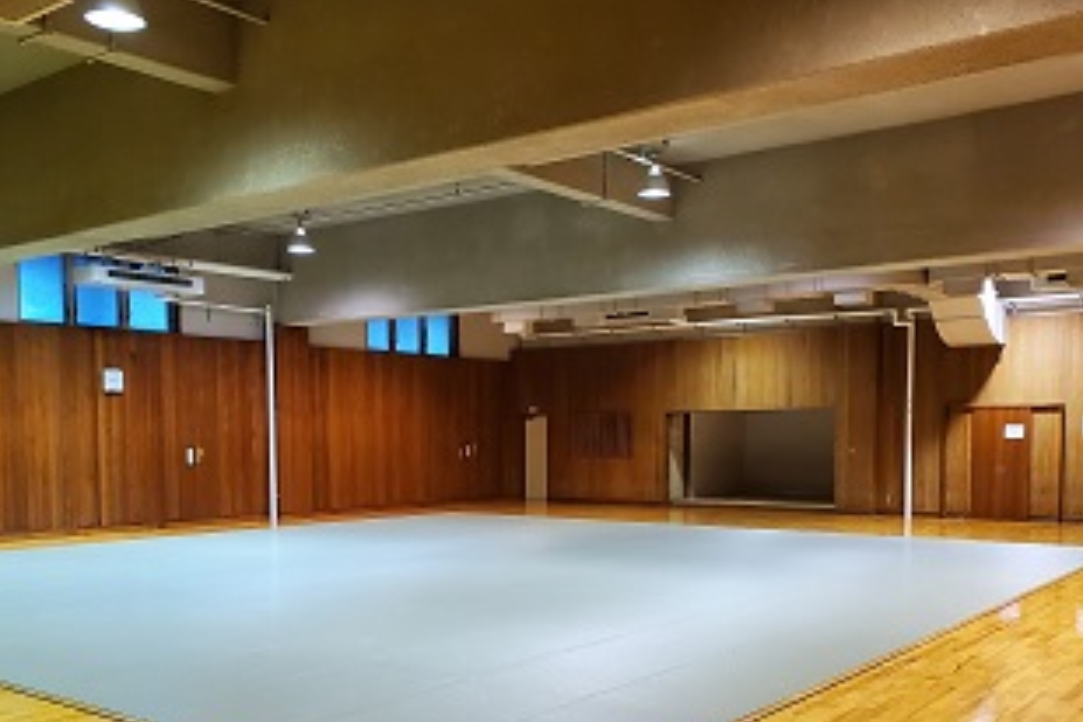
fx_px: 1053
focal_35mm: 35
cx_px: 522
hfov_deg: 54.4
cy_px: 501
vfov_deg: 37.3
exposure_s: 1/50
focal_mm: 4.3
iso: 400
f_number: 2.4
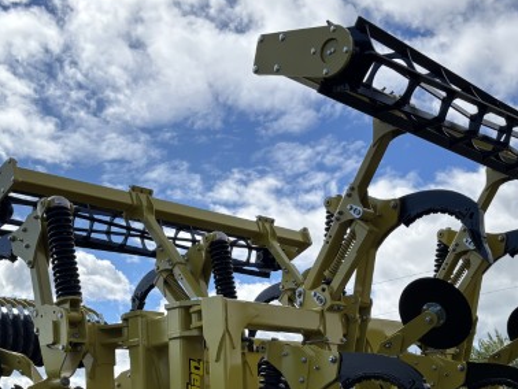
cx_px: 299
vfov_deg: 25.5
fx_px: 824
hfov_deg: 34.8
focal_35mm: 55
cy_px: 374
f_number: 1.6
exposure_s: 1/3937
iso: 50
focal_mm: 5.96
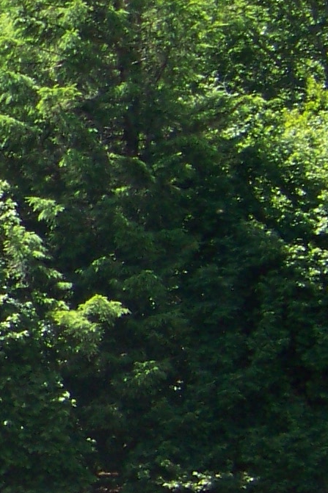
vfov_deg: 8.3
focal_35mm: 248
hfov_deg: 5.2
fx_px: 3391
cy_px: 213
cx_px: -705
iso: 62
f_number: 2.8
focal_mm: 7.6
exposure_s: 1/320
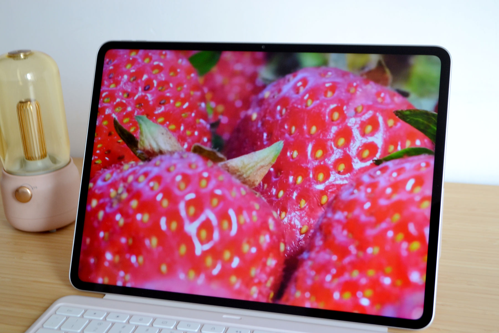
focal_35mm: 52
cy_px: 166
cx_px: 250
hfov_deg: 37.9
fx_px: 728
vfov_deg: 25.8
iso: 400
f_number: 5
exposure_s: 1/25
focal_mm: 35
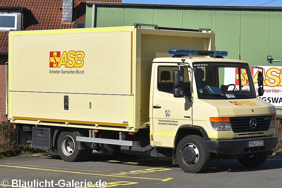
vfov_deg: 16.1
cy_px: 94
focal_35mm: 85
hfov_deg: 23.9
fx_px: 666
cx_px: 141
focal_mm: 85
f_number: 10
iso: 200
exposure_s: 1/400
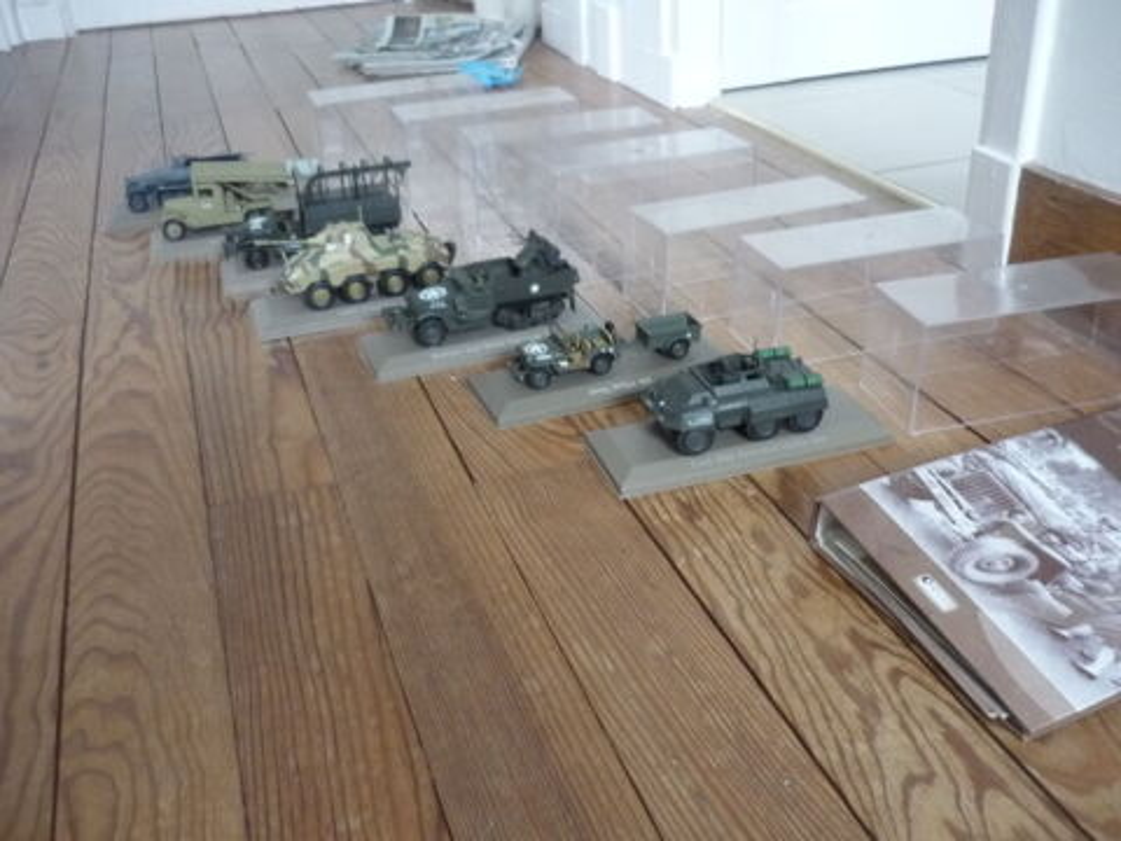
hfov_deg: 55.4
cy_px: 420
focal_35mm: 33
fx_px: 1069
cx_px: 560
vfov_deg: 42.9
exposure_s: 1/15
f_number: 2.8
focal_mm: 5.5
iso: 400
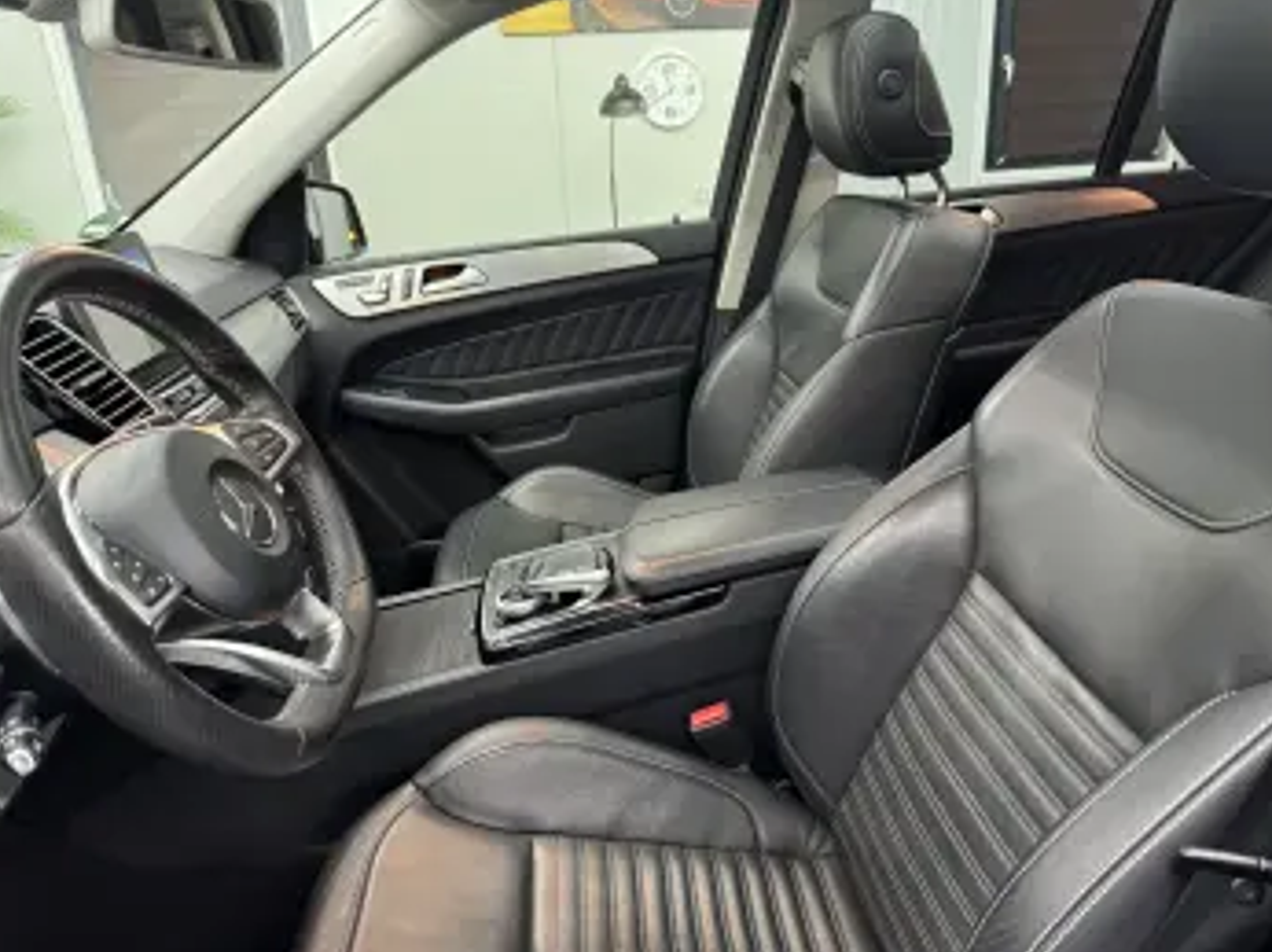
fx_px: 918
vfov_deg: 54.8
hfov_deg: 69.4
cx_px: 651
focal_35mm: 25
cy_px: 489
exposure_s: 1/50
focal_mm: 6.76
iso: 500
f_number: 1.78
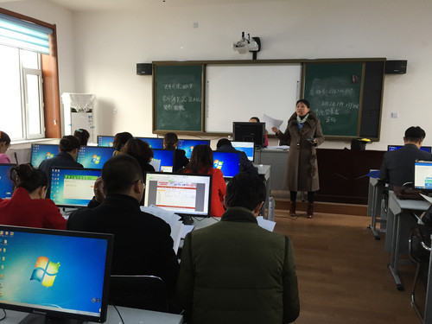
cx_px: 216
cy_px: 162
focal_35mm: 29
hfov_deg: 61.7
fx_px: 362
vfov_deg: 48.2
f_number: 2.2
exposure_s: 1/30
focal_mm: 4.15
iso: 50
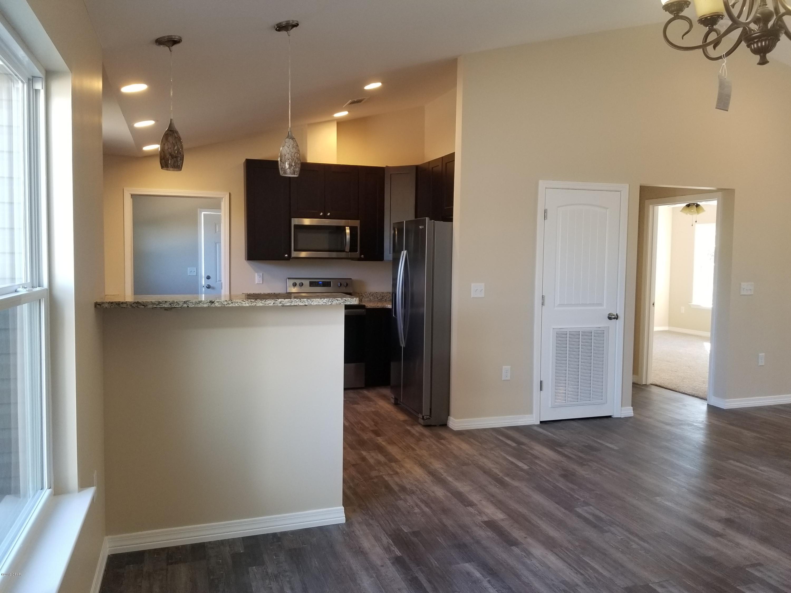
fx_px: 594
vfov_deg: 53.1
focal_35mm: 26
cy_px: 296
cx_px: 396
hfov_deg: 67.3
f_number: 1.7
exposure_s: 1/60
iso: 125
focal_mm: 4.25
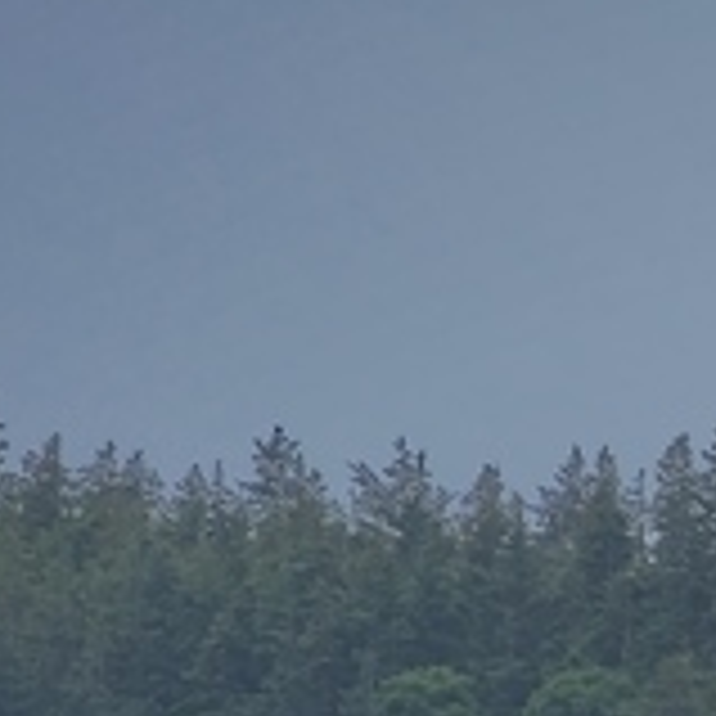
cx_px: 1522
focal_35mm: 1058
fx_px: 24759
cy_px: 1531
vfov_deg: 1.7
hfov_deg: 1.7
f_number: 8
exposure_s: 1/320
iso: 100
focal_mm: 155
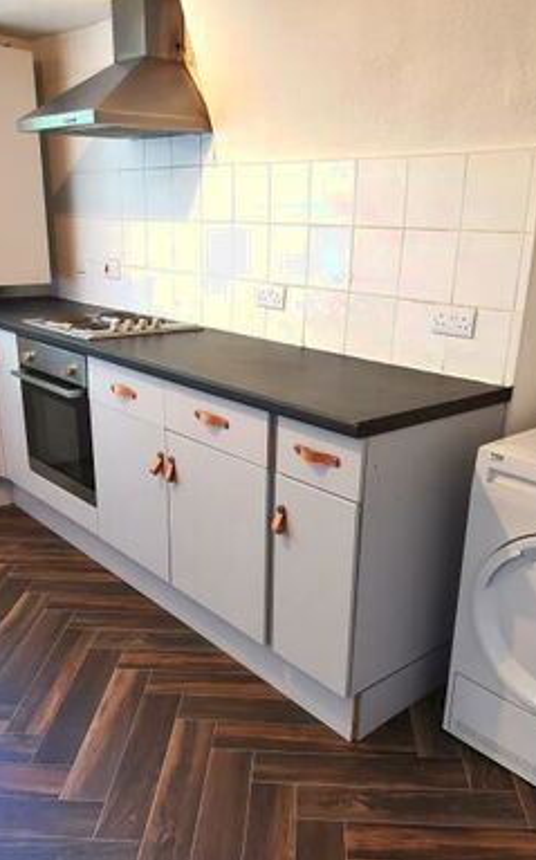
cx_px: 278
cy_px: 497
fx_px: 725
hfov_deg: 40.5
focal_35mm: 31
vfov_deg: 60.9
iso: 400
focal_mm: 2.35
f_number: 2.2
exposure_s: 1/33.3
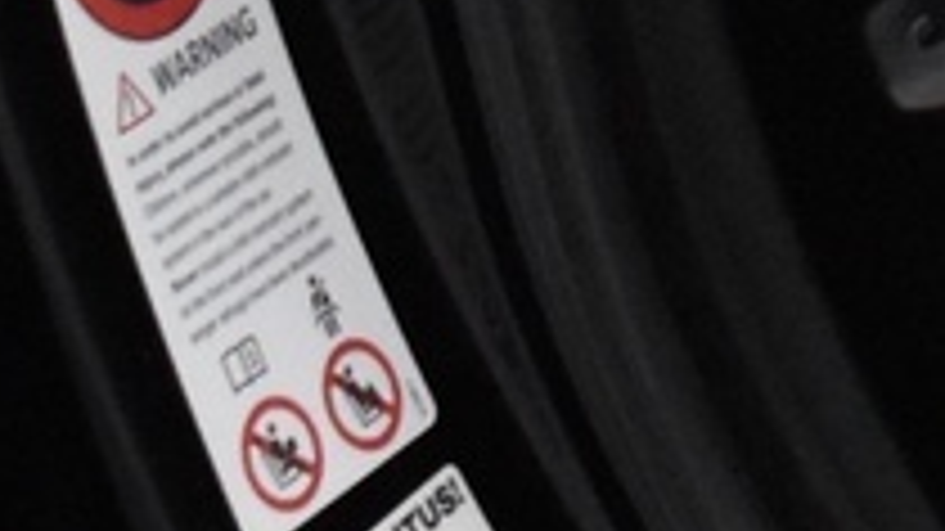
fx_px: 5461
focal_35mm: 218
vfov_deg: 5.2
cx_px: 2077
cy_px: -1202
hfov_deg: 9.1
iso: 3200
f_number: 4.5
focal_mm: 18
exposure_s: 1/100
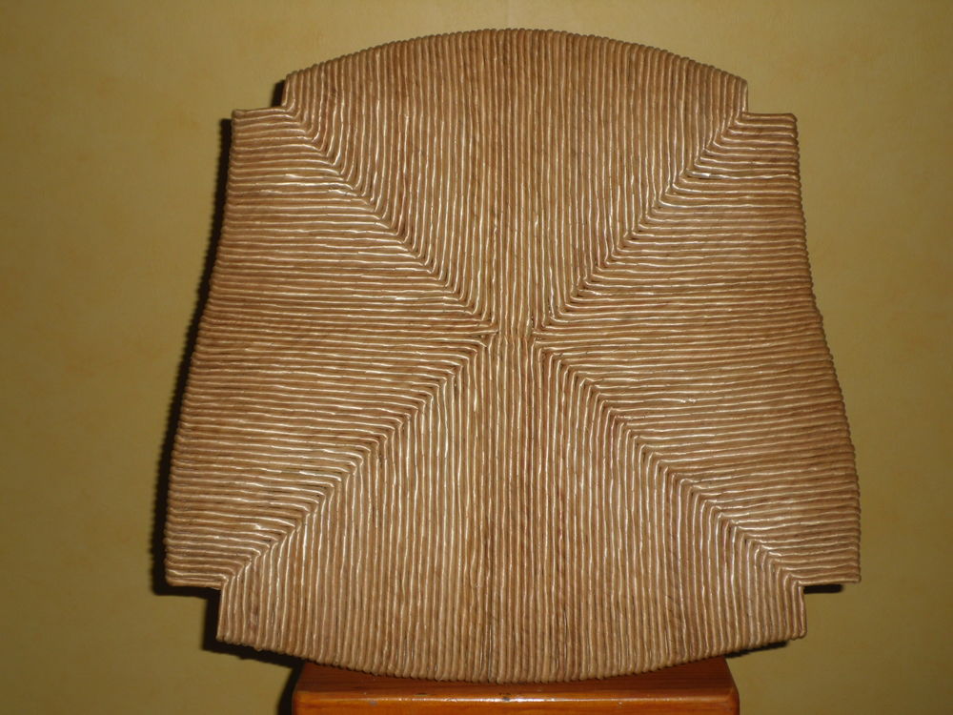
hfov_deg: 40.4
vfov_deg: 30.9
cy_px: 358
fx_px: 1294
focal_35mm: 47
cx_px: 476
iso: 80
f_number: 4.5
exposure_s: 1/45
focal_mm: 8.46
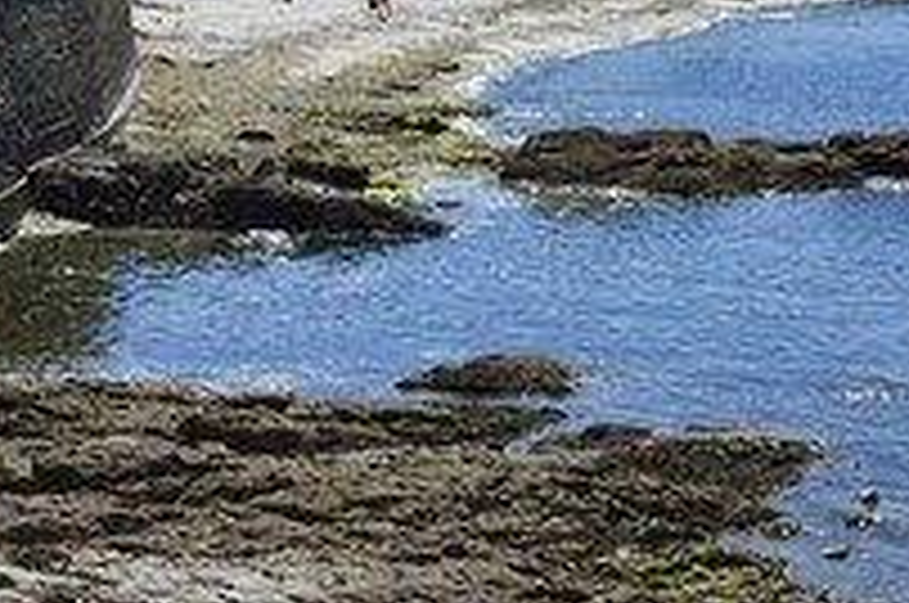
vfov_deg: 10.9
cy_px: 162
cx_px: 886
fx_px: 3151
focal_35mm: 125
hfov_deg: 16.1
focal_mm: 60
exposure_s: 1/320
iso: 200
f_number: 14
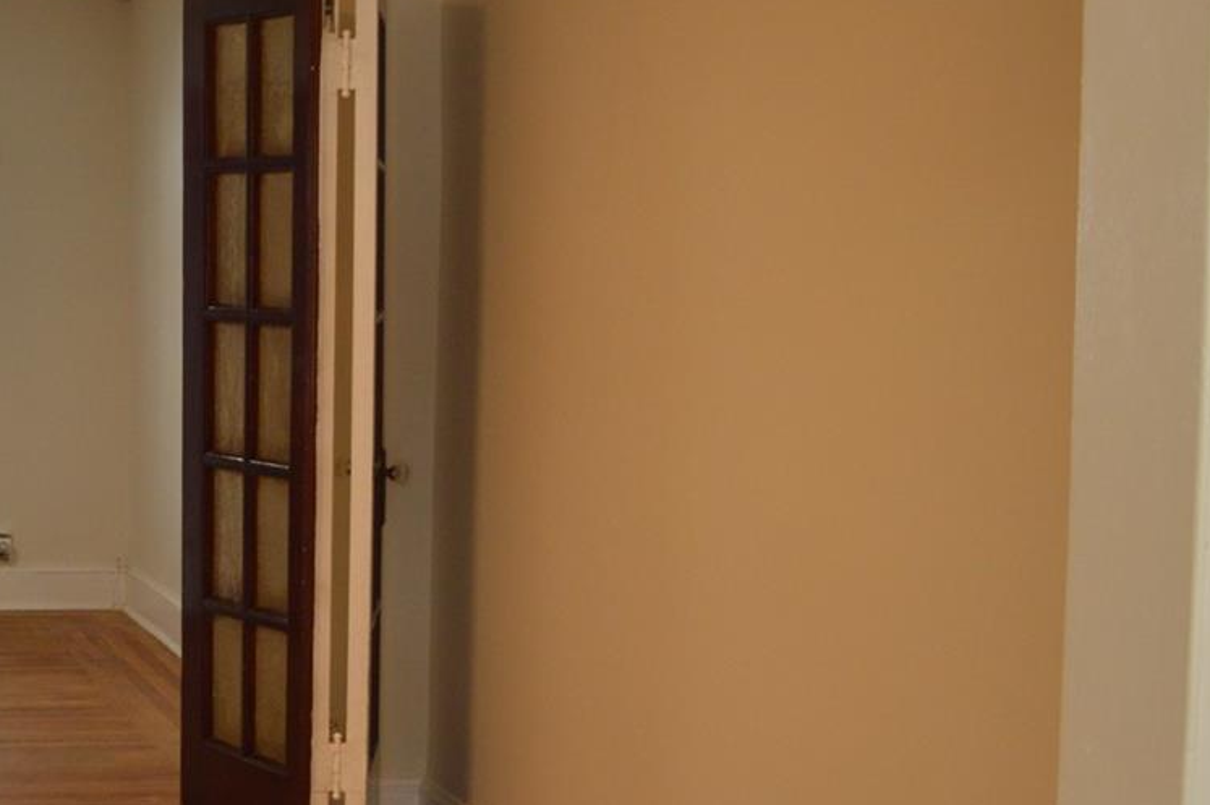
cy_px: 490
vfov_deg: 18.4
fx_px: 2485
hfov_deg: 24.2
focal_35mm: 74
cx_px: -326
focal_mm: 18
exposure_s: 1/50
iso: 400
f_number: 3.5
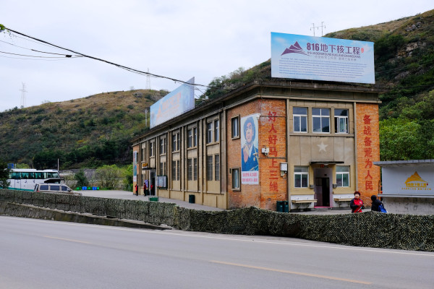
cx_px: 217
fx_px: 458
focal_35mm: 38
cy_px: 144
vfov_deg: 35.1
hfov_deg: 50.7
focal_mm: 25.4
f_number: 5
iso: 400
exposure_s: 1/125
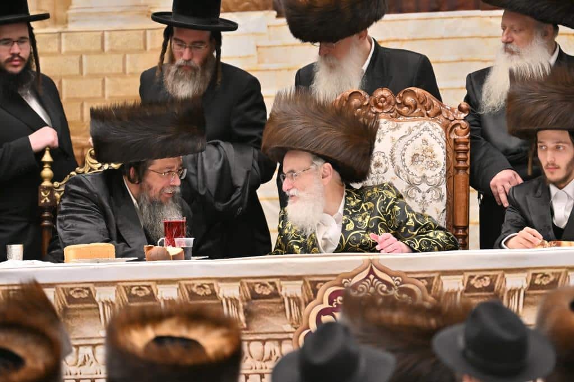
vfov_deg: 4.6
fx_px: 4782
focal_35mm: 300
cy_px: 191
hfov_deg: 6.9
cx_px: 287
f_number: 2.8
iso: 320
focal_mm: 200
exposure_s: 1/400
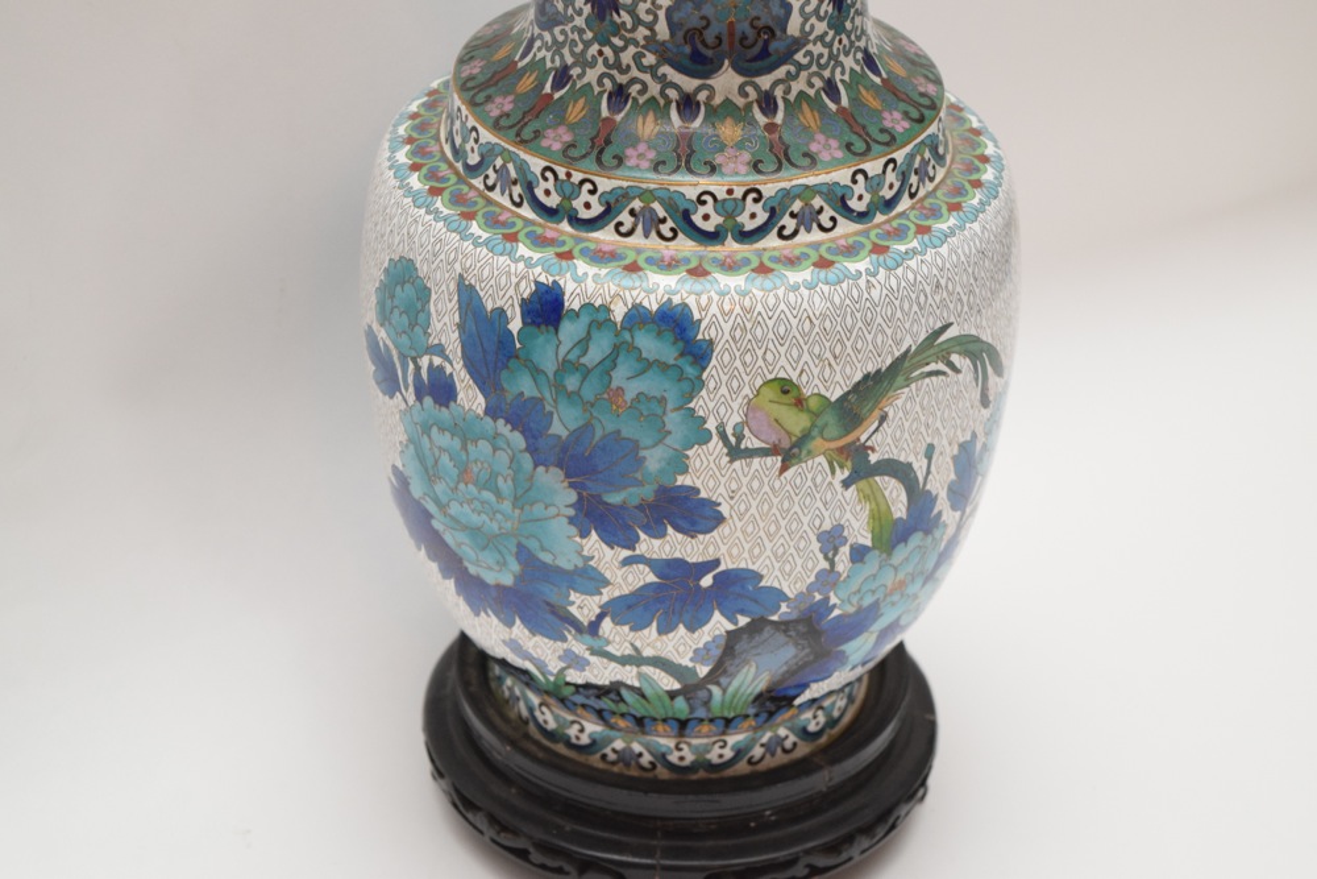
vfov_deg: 16.6
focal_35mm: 82
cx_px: 658
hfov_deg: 24.6
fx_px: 3018
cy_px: 440
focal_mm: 55
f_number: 5.6
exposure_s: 1/60
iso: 1600
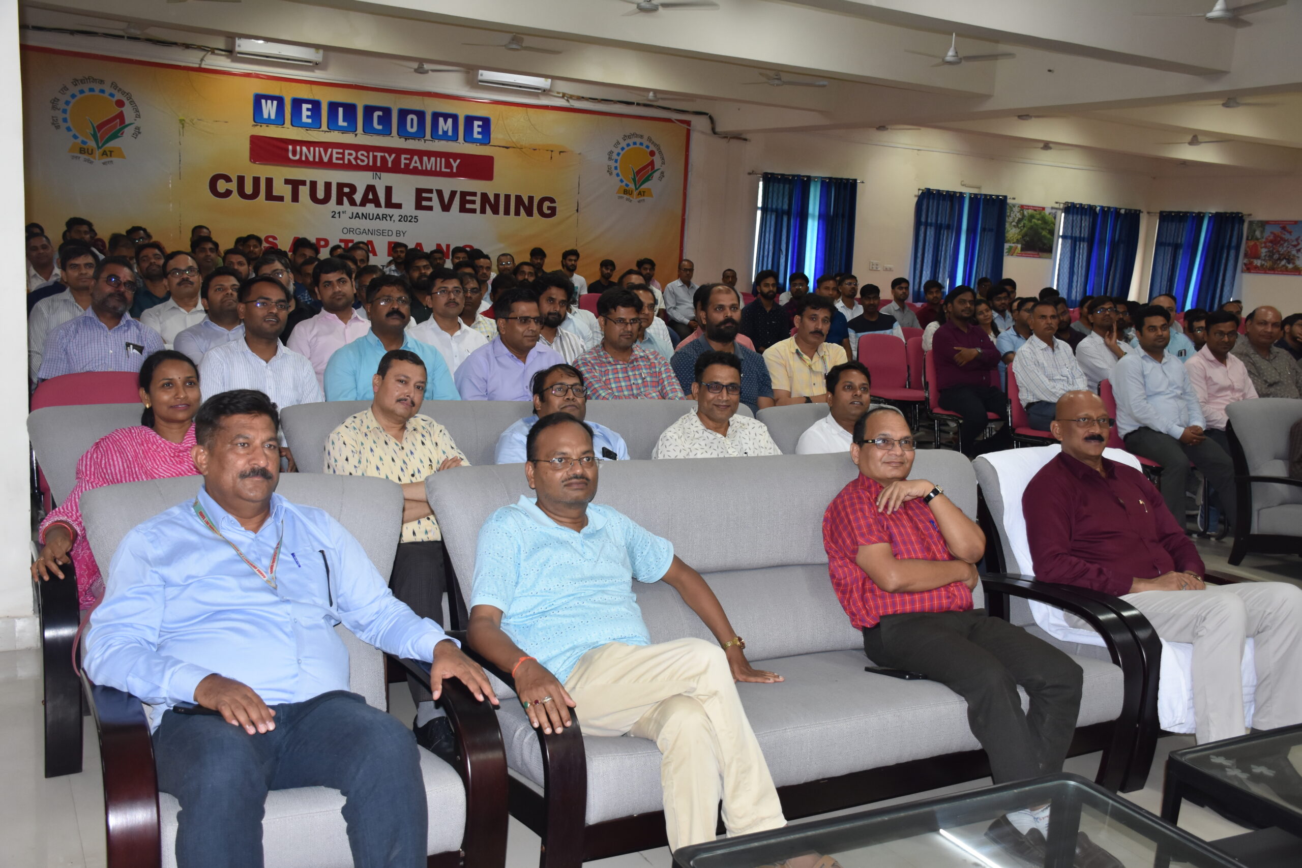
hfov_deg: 55.1
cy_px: 434
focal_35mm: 34
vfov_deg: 38.4
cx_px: 651
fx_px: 1248
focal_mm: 23
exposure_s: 1/60
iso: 1000
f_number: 5
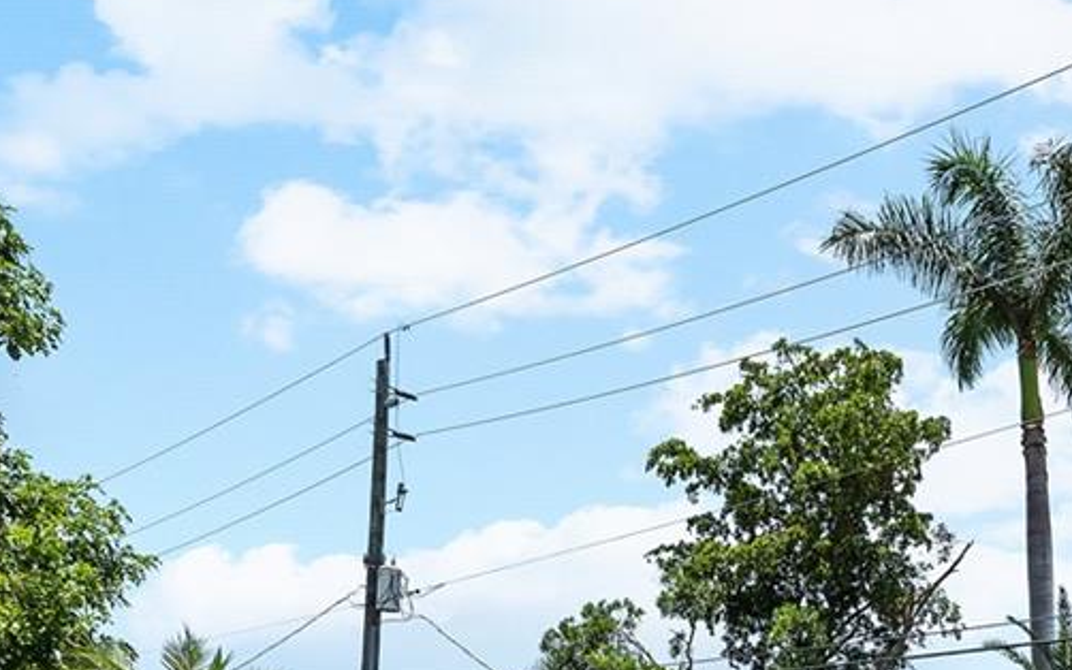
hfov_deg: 37.8
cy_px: 898
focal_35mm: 52
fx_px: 1520
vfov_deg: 22.1
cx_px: 811
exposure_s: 1/250
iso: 250
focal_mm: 16
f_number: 14
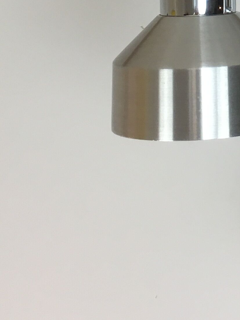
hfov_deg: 13.3
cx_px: 346
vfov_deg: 16.9
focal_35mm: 106
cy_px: -151
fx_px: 980
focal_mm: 4.15
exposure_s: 1/33
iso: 32
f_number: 2.2
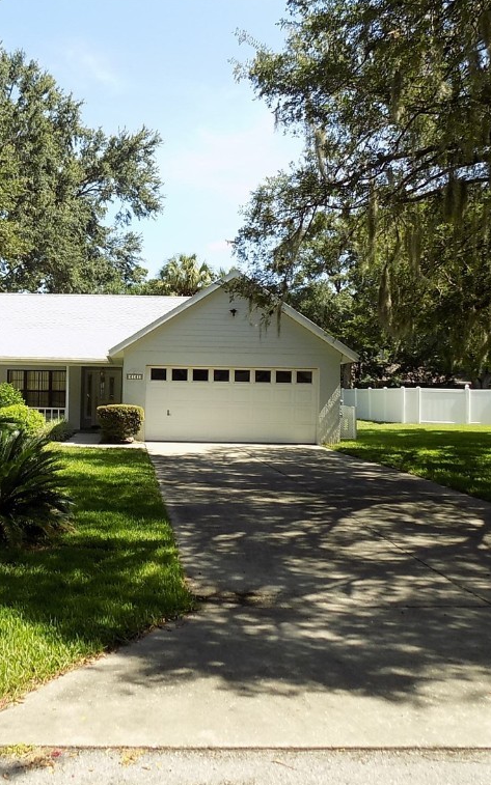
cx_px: 129
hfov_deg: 37.5
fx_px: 707
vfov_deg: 58.1
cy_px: 393
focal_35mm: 33
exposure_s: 1/400
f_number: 3.1
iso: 80
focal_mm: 4
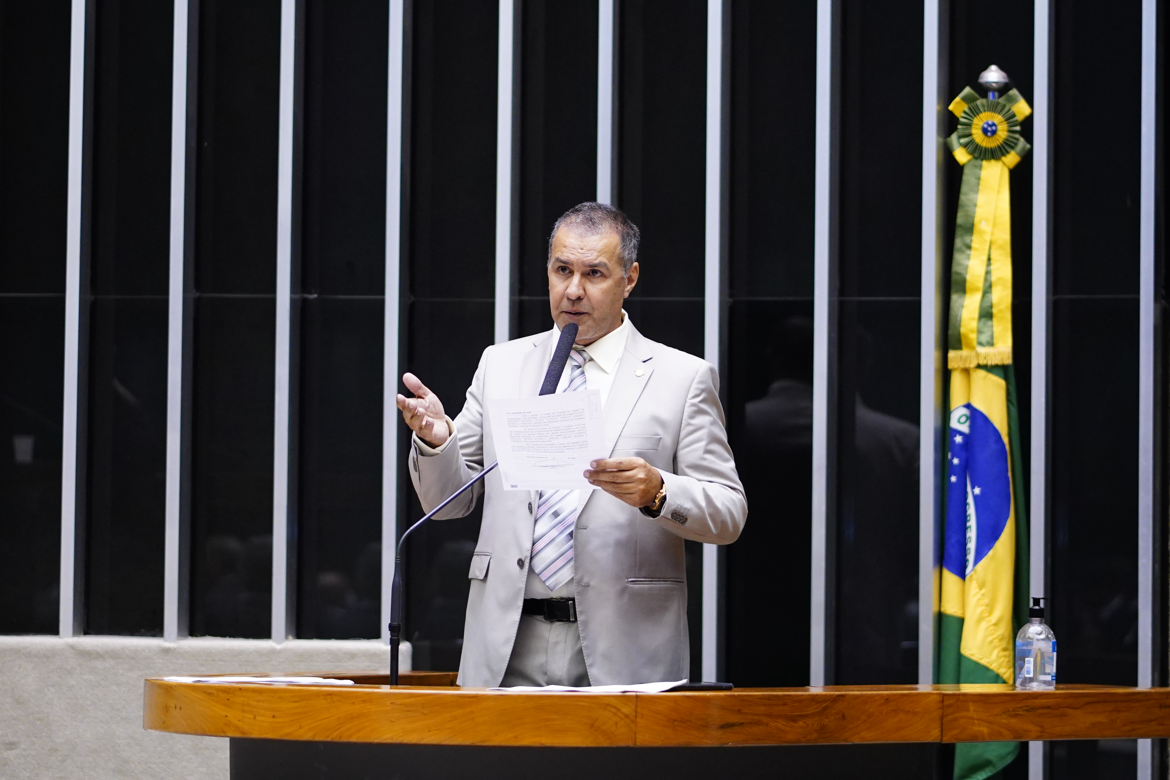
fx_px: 4127
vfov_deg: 10.8
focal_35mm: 127
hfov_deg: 16.1
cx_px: 585
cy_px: 390
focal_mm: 85
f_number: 1.8
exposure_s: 1/250
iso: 2500
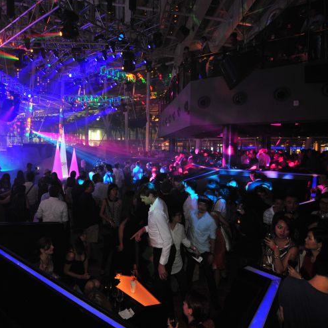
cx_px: 125
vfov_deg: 69.6
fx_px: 236
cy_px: 154
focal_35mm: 22
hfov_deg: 68.6
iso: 2500
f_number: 6.3
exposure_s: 1/13
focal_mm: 16
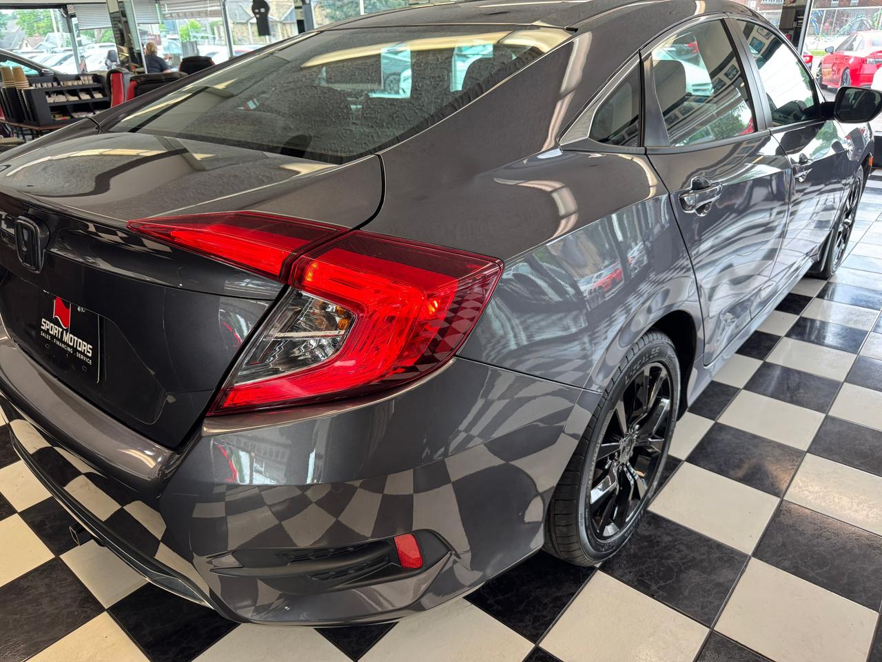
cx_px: 441
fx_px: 612
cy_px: 331
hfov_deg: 71.6
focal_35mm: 24
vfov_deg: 56.8
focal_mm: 6.76
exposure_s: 1/120
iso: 160
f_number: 1.78
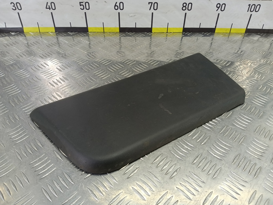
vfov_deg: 58.9
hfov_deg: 73.9
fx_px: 181
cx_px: 136
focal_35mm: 23
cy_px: 102
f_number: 1.6
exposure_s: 1/50
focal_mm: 4.11
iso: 124
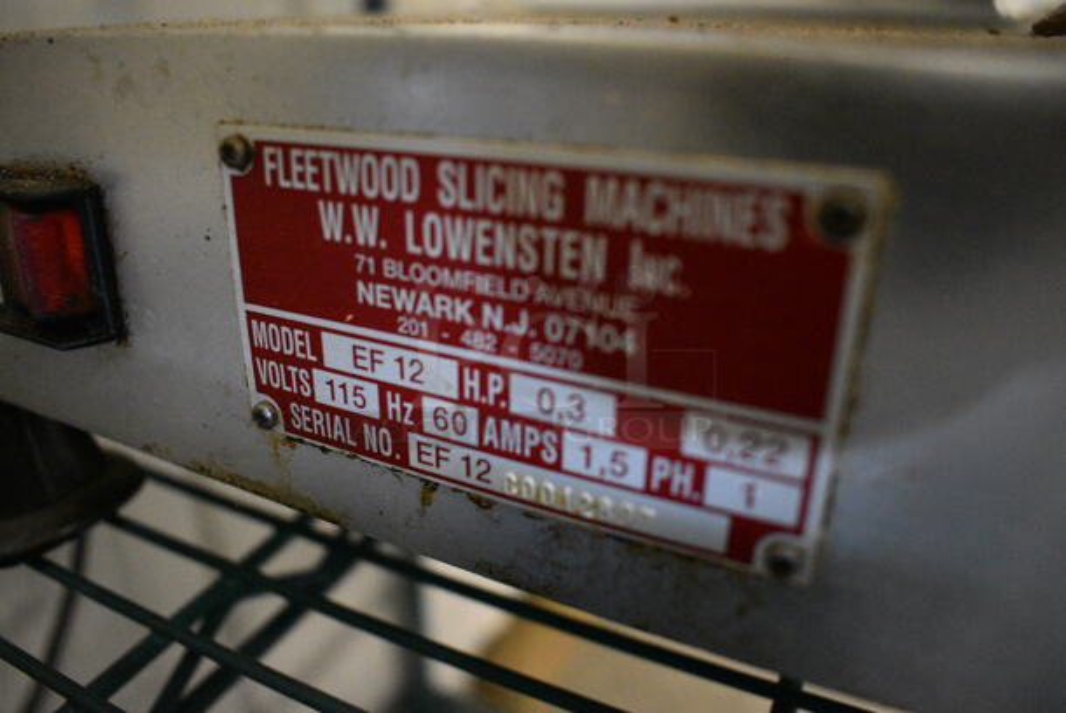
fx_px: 800
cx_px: 533
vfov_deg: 48.0
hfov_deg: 67.3
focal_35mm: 27
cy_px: 356
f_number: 3.5
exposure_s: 1/125
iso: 6400
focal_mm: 18
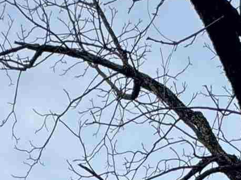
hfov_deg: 20.8
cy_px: 531
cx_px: 76
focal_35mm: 94
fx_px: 654
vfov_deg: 10.9
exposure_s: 1/99
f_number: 2.2
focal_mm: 2.22
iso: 64
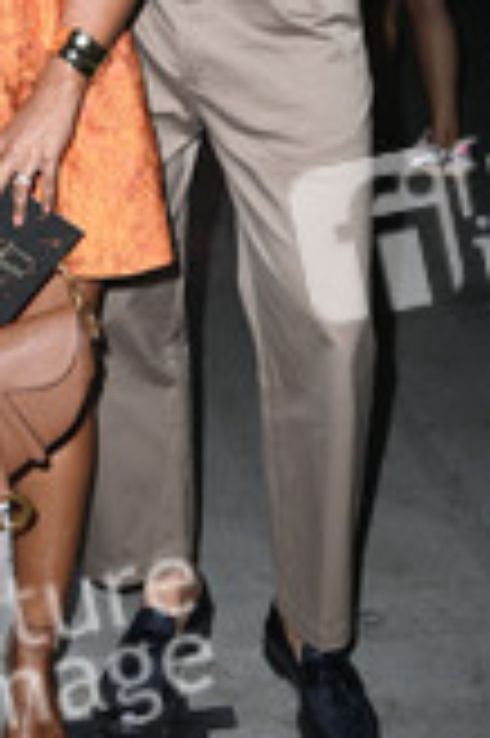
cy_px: -9
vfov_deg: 23.4
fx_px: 1698
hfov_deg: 16.3
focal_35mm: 83
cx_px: 112
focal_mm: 34
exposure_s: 1/125
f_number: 5.6
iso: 1250
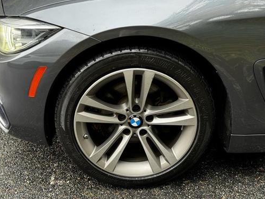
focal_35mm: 49
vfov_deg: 29.7
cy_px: 98
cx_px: 133
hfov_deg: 38.9
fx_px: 375
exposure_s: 1/60
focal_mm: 6.76
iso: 125
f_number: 1.78
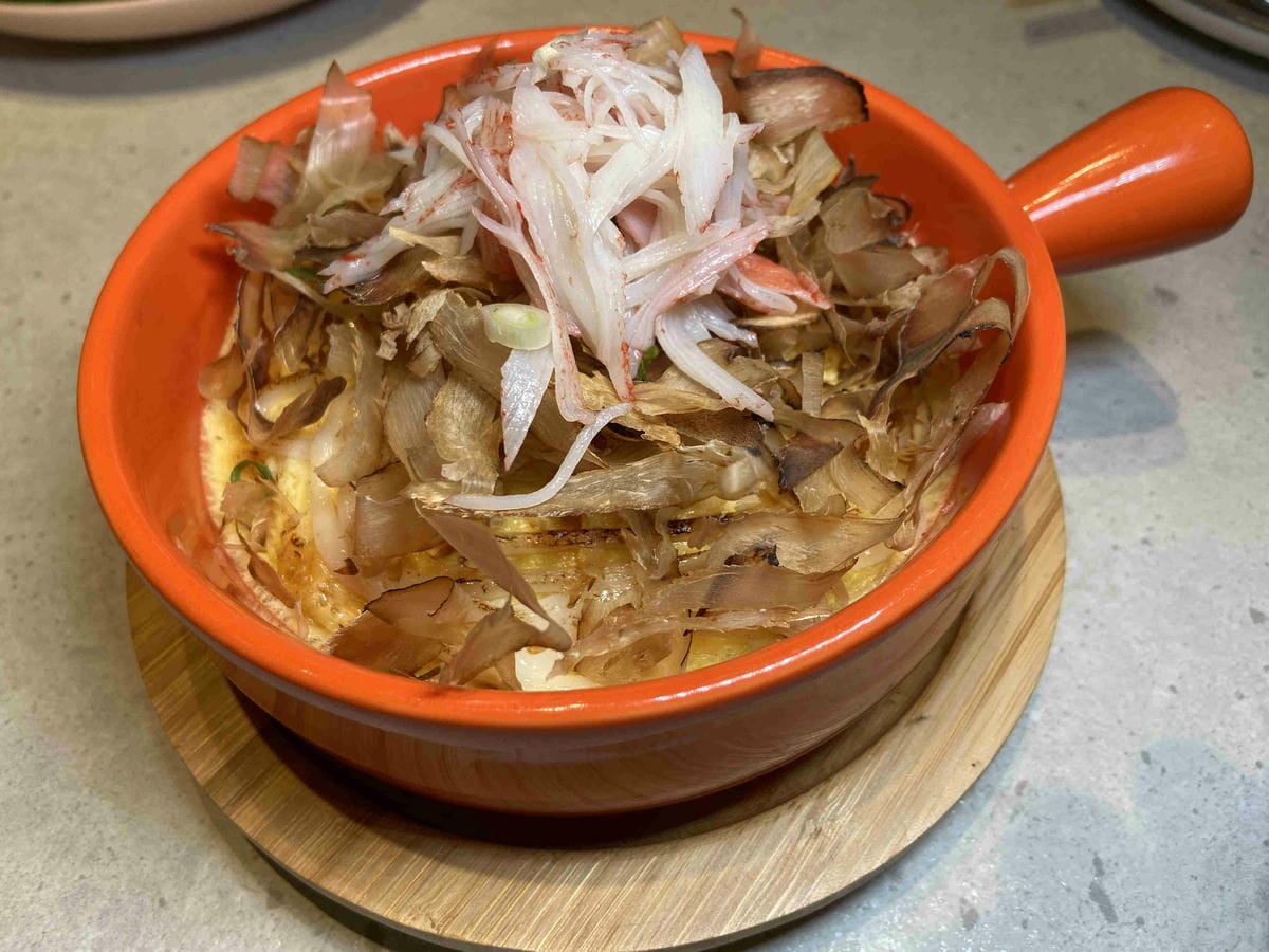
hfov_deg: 67.3
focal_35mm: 26
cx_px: 634
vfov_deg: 53.1
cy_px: 476
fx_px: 953
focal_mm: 4.25
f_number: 1.8
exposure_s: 1/220
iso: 32
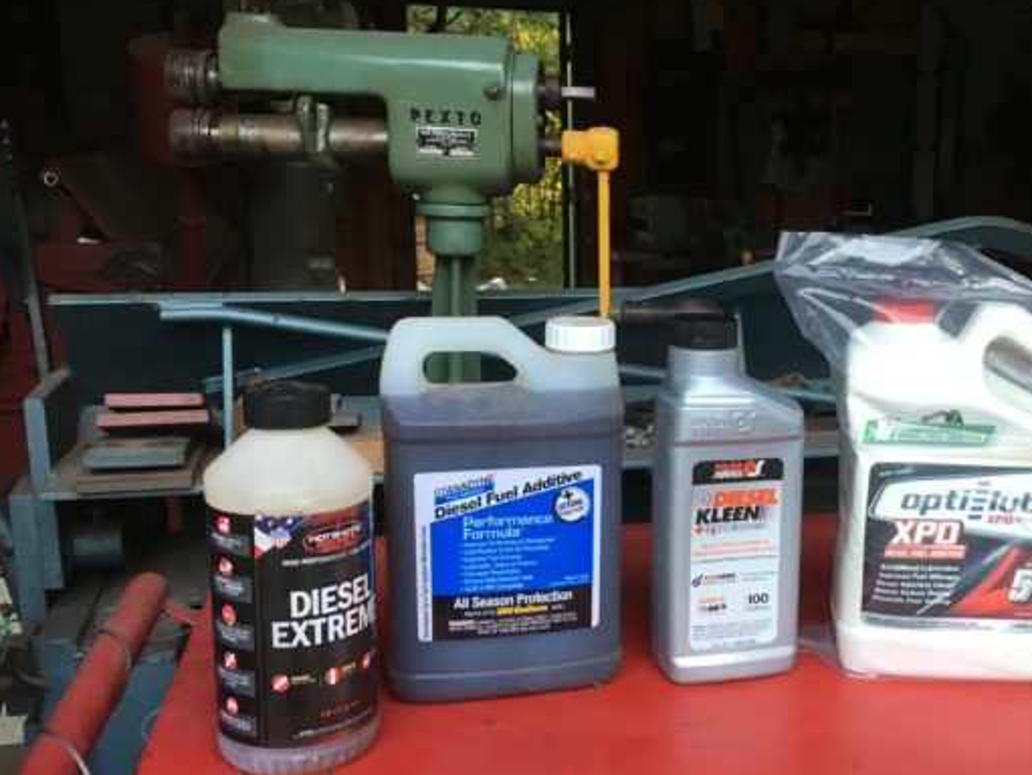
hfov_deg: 42.8
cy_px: 435
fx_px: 1283
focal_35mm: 43
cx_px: 745
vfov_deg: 33.6
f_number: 2.2
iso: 32
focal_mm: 4.15
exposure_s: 1/30
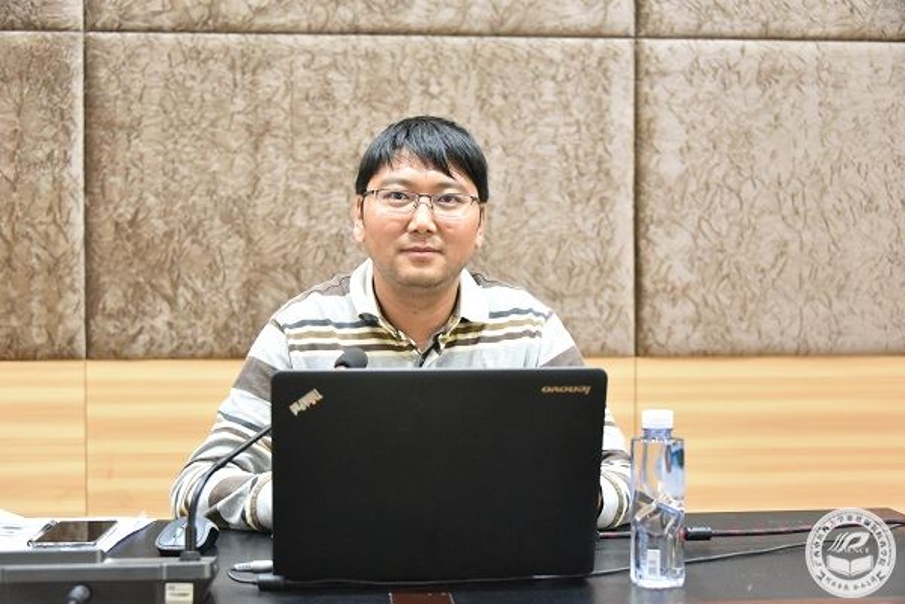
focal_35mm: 52
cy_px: 302
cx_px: 452
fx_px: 1307
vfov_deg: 26.0
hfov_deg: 38.2
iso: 12800
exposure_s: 1/100
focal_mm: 52
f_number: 4.5
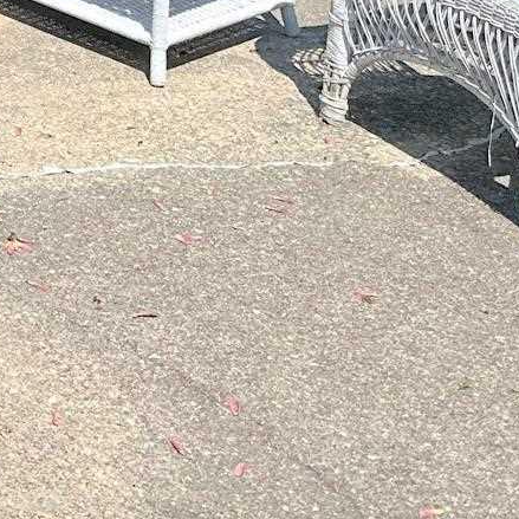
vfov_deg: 15.4
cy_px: -388
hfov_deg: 15.2
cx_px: -414
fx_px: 1679
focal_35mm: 99
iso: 80
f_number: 1.78
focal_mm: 6.86
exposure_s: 1/5525
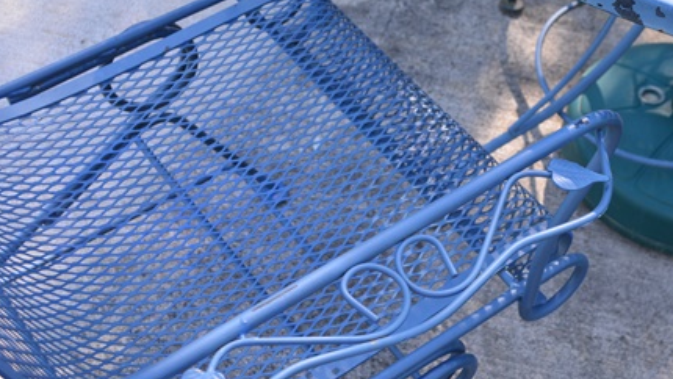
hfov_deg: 36.3
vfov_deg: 21.1
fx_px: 1017
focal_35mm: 57
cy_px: 222
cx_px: 438
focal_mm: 26
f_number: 5.6
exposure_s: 1/125
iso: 400
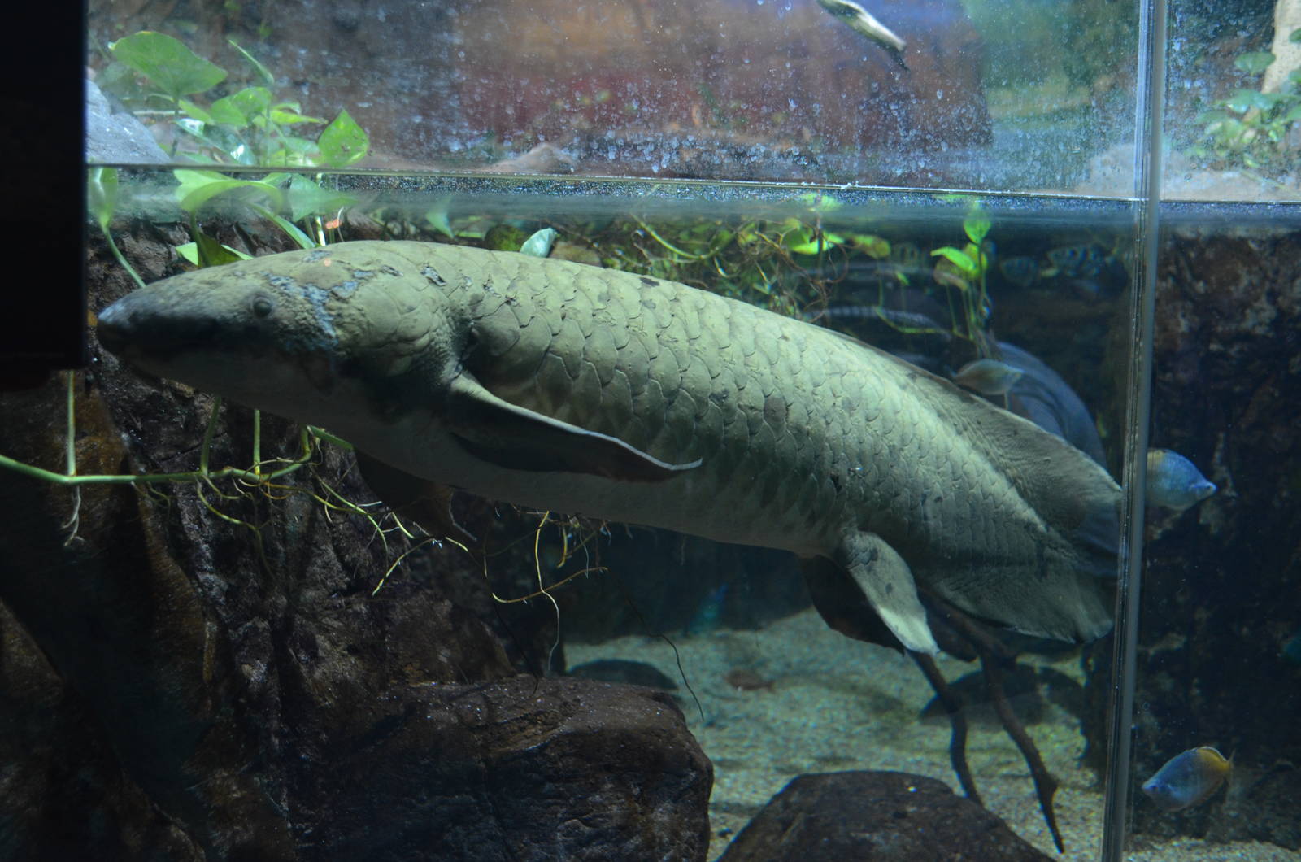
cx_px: 650
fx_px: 1190
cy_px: 431
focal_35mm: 33
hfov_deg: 57.3
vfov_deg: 39.8
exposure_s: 1/30
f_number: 4
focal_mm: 22
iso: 1000
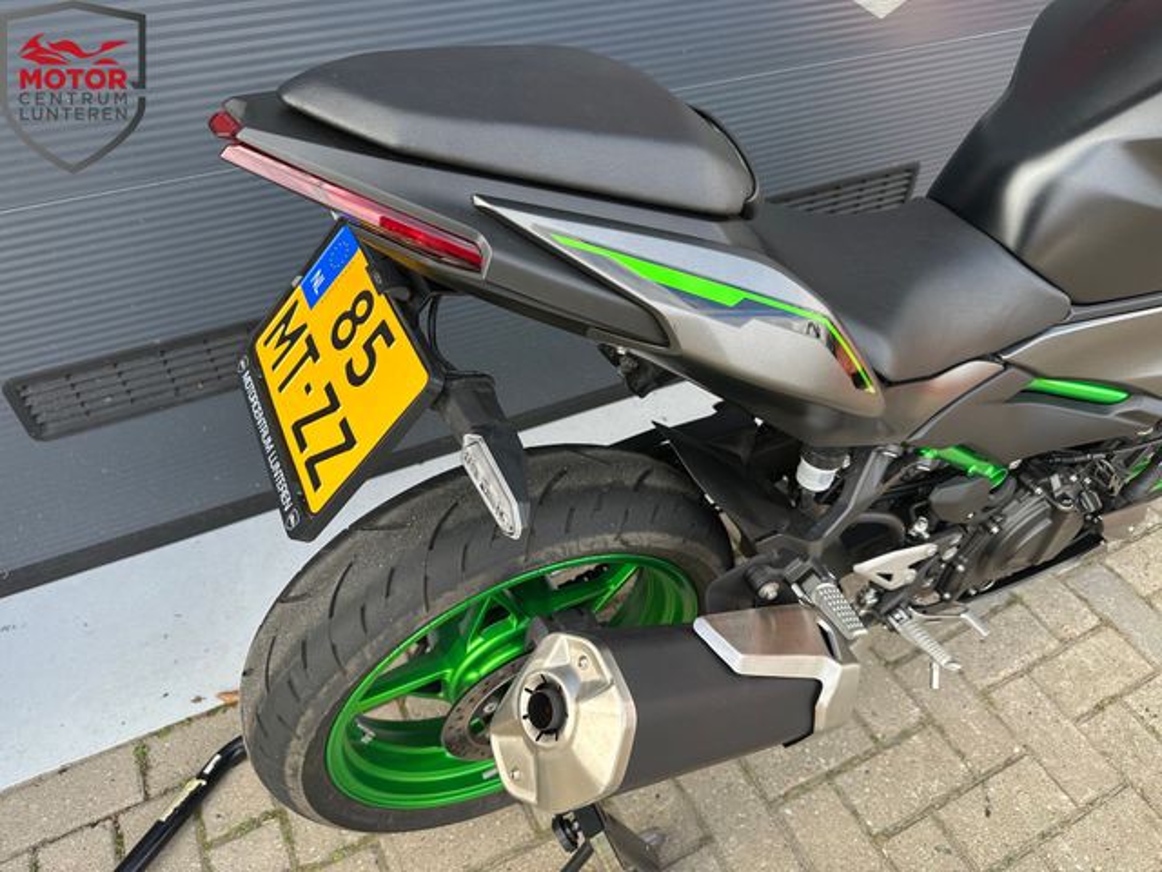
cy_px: 436
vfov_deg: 56.8
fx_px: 806
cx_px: 581
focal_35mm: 24
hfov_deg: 71.6
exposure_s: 1/389
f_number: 1.78
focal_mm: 6.86
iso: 80
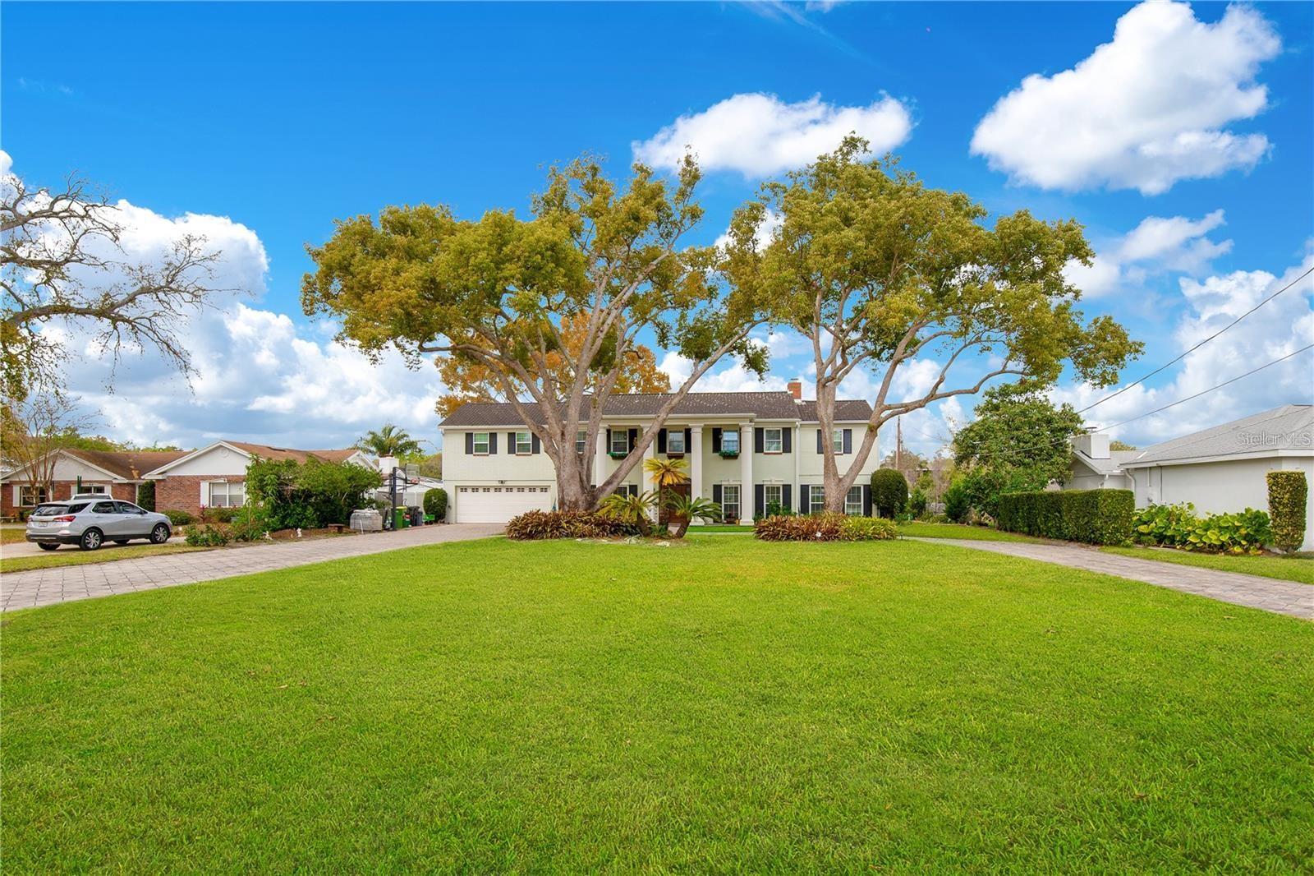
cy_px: 438
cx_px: 657
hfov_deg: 96.7
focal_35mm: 16
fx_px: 584
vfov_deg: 73.7
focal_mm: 16
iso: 100
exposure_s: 1/125
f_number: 9
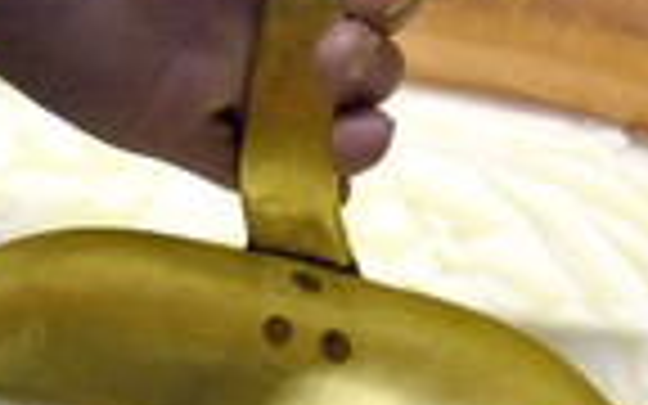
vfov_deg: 10.5
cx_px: 236
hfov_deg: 16.7
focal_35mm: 125
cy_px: 274
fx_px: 2208
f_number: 6.3
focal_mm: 42
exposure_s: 1/40
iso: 1600
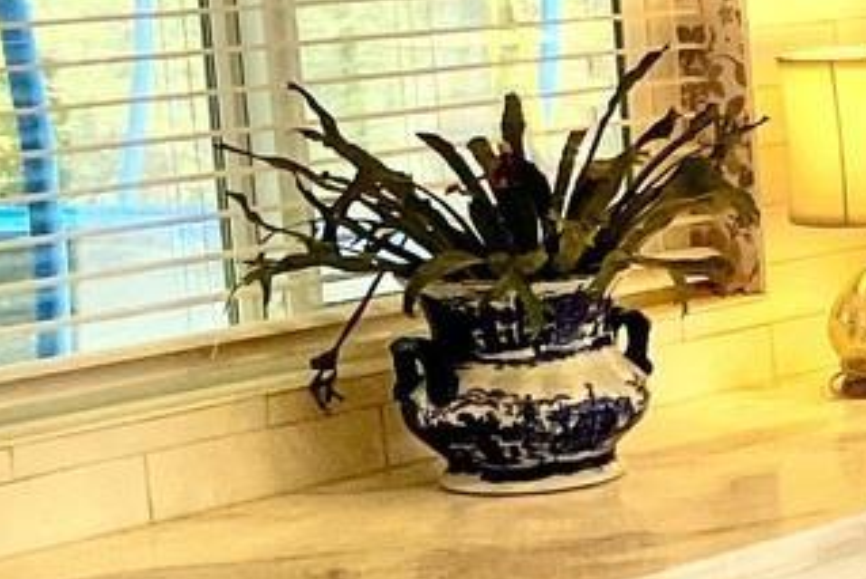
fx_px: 3273
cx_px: 1751
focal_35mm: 136
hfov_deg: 13.0
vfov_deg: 10.1
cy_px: 421
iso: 16
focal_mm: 3
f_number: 1.8
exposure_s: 1/360
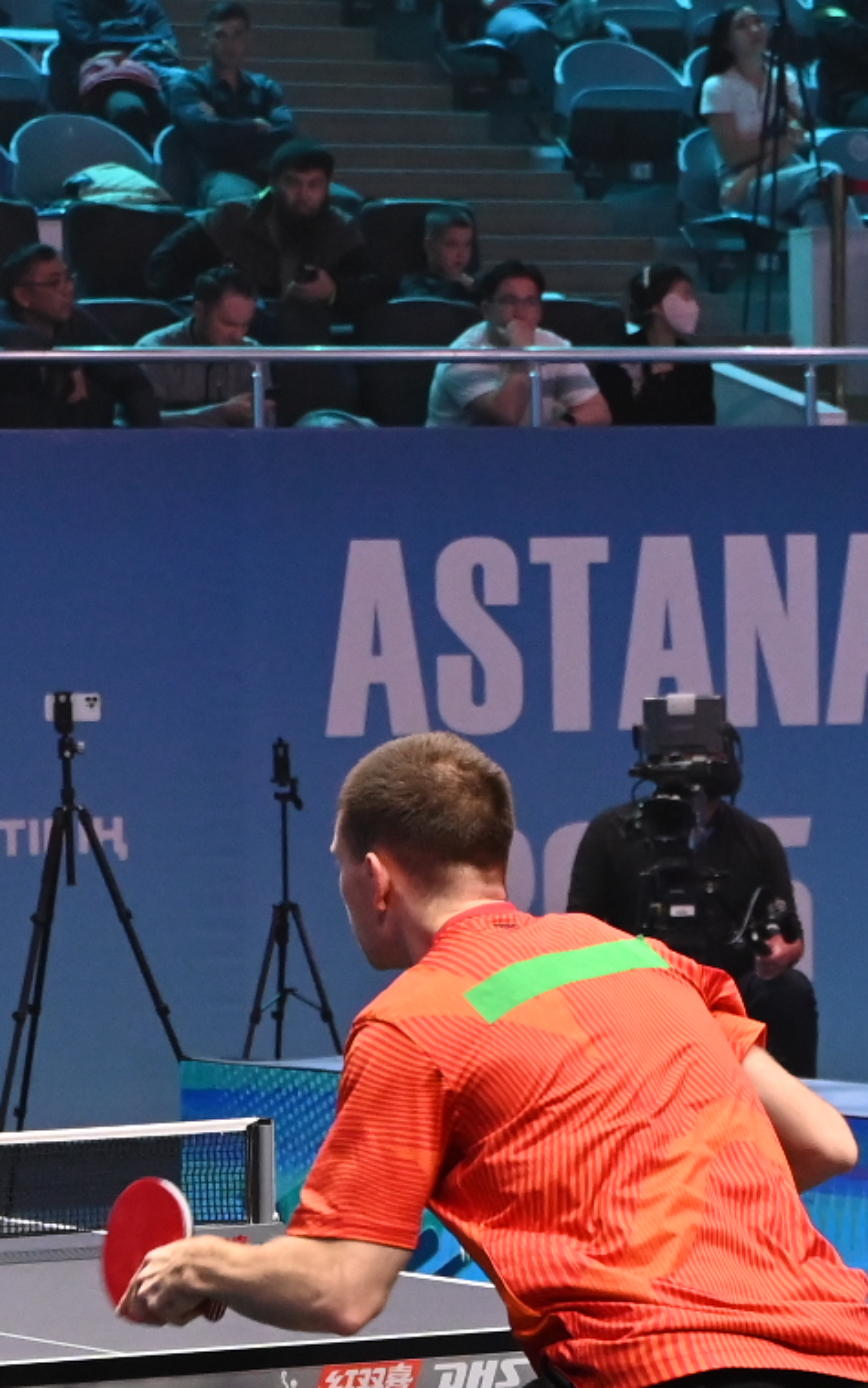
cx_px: -157
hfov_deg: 6.9
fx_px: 7191
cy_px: 1130
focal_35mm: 190
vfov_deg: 11.0
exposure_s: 1/320
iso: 3200
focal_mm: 48
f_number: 4.5
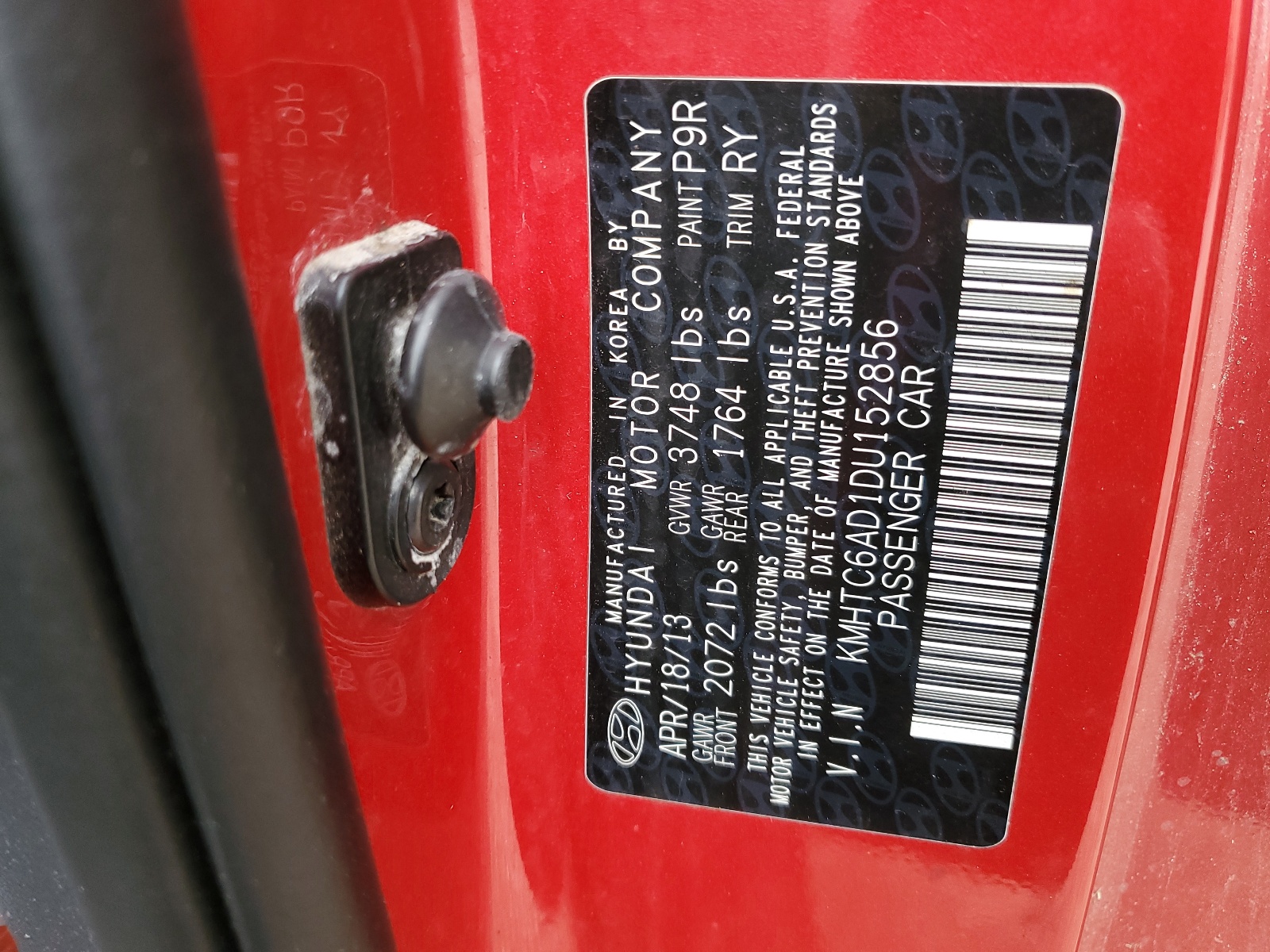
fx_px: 954
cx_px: 635
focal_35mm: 26
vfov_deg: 53.1
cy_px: 476
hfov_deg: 67.3
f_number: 1.5
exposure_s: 1/120
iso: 70
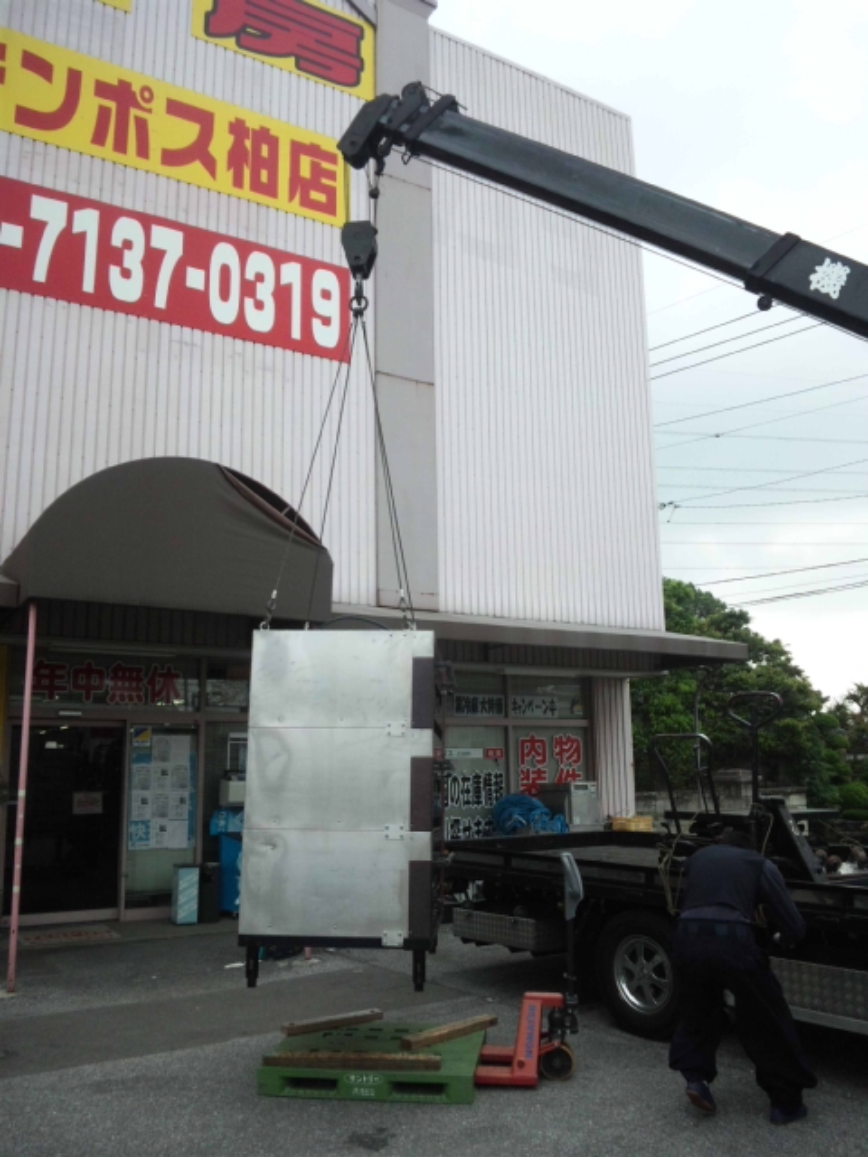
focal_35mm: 28
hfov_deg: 49.7
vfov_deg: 63.4
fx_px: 936
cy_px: 578
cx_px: 434
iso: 100
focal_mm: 5.07
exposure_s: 1/464
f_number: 2.8
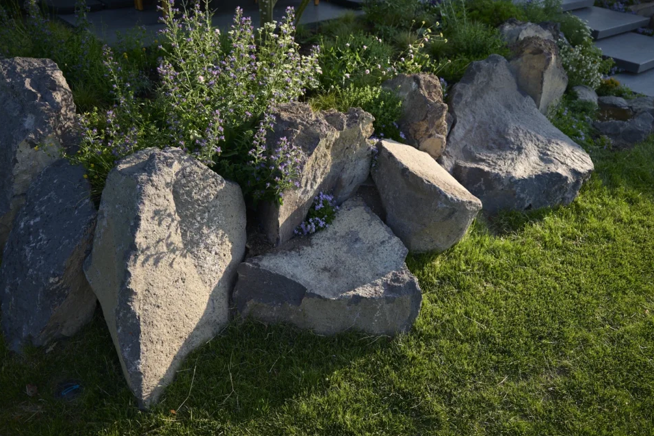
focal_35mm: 30
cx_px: 324
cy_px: 209
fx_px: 545
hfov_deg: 61.9
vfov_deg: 43.6
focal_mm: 28
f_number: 2.8
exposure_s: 1/400
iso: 100
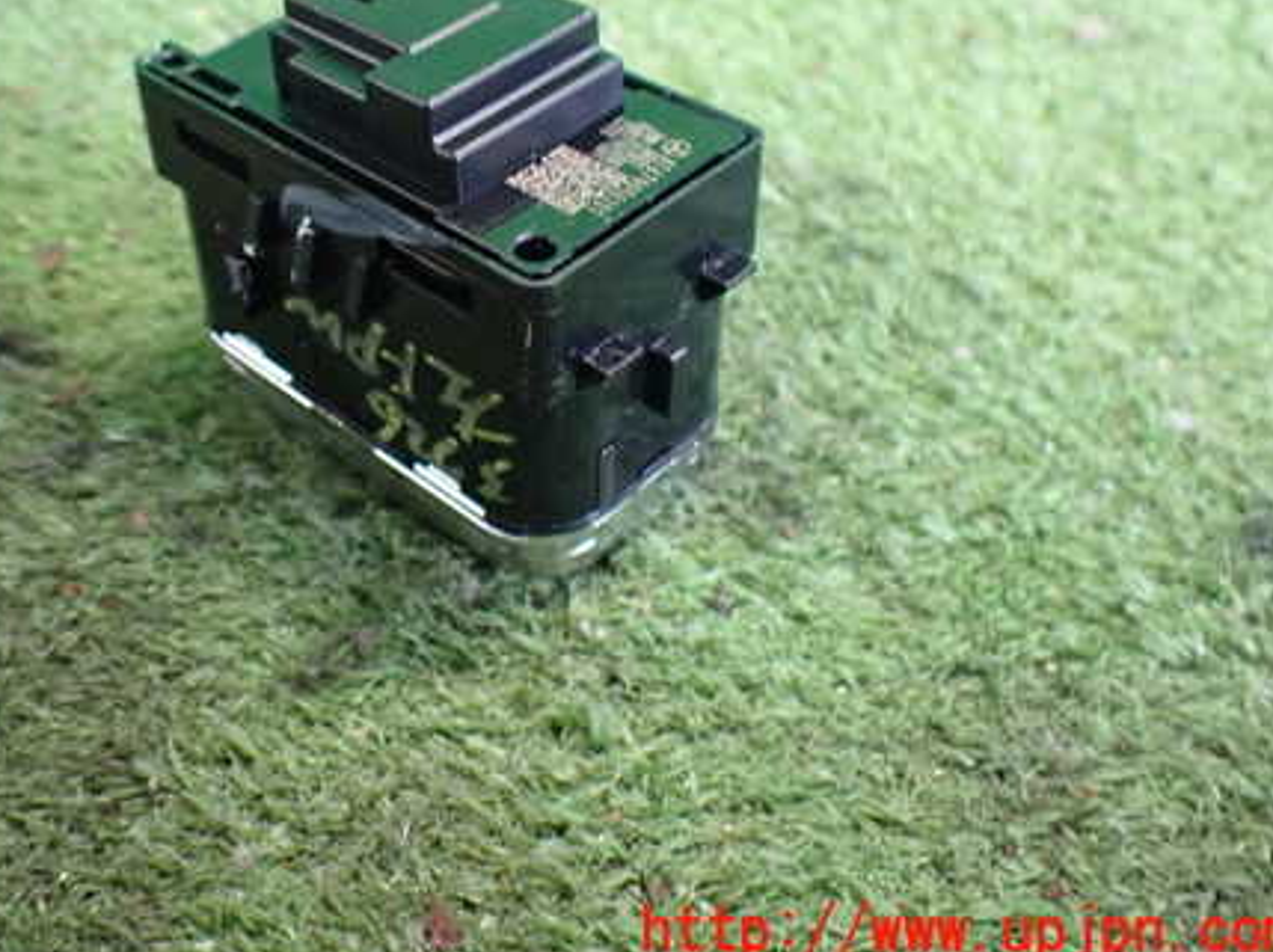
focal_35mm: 42
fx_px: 1543
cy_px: 303
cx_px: 421
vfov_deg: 33.9
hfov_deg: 44.2
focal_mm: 5.4
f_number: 2.3
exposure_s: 1/40
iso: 800
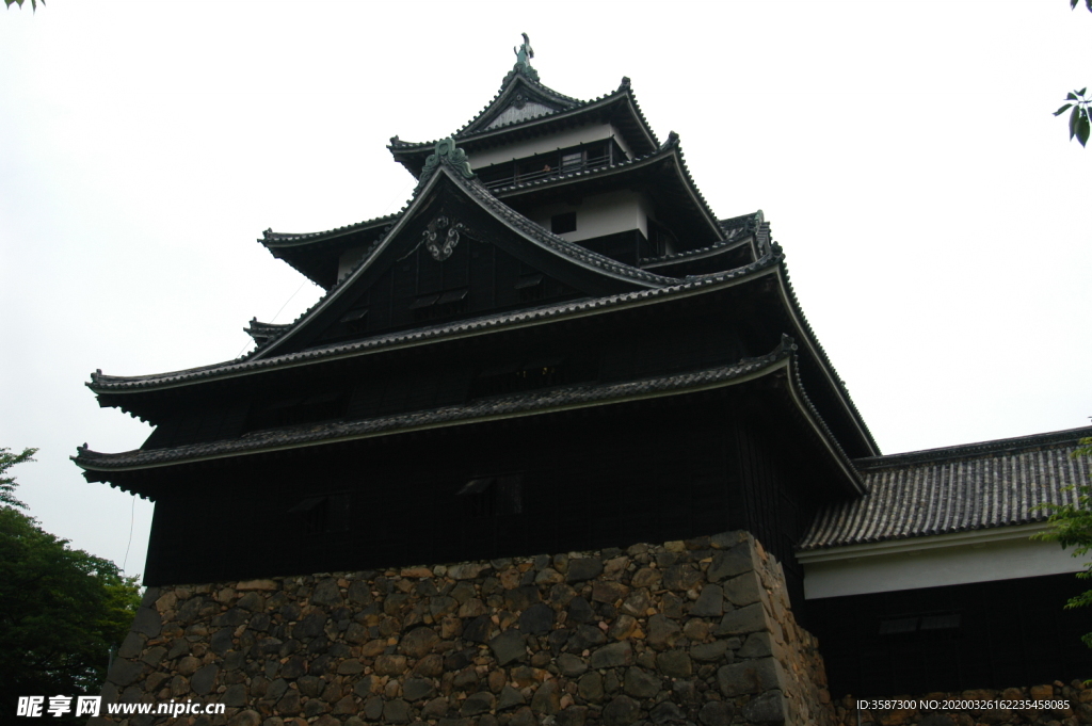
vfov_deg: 36.8
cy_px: 363
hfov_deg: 53.2
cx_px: 546
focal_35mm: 36
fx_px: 1091
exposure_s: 1/160
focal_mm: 24
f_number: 6.7
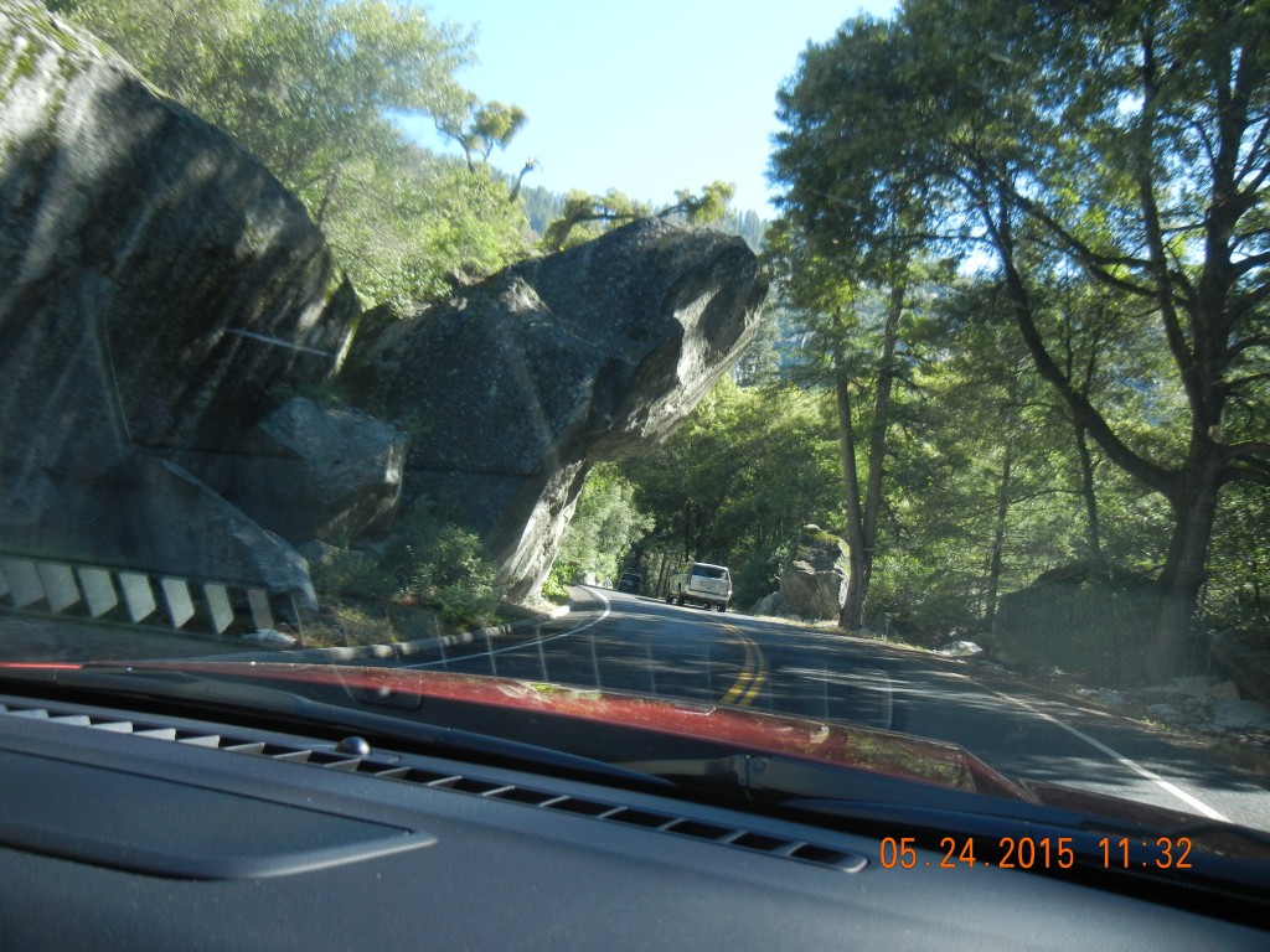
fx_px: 1101
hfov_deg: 60.0
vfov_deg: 46.8
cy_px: 476
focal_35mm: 30
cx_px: 635
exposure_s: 1/170
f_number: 3.5
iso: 160
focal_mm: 5.4
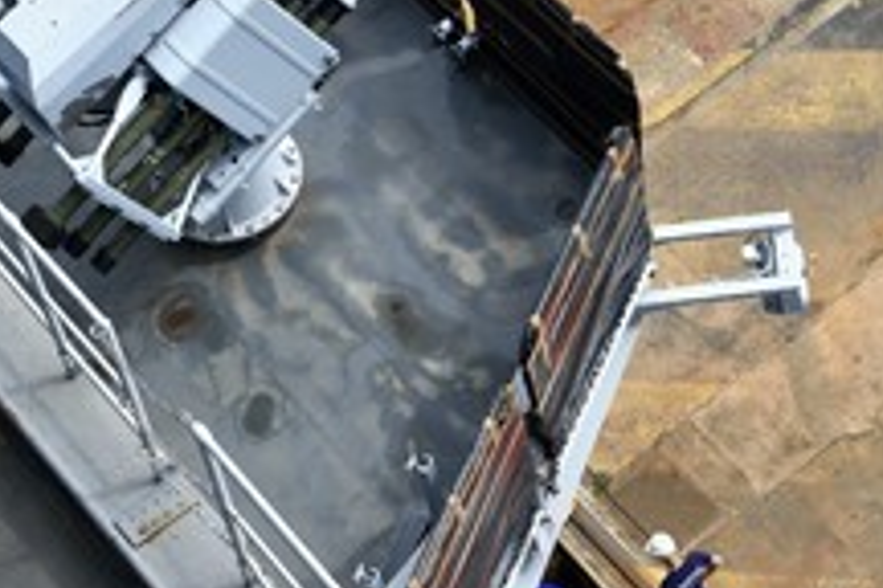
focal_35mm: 136
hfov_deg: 15.1
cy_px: 233
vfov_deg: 10.1
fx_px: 3336
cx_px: 450
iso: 200
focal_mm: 70
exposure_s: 1/320
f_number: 7.1
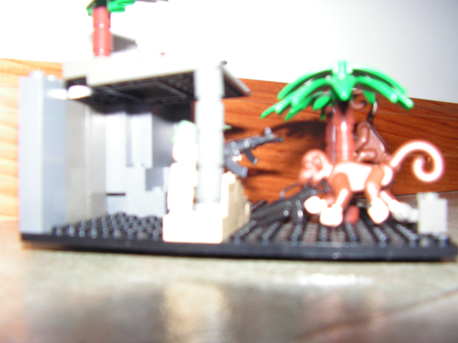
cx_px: 229
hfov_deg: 51.4
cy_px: 172
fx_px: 476
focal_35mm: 36
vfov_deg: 39.7
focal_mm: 6
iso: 200
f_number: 3.2
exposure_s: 1/40
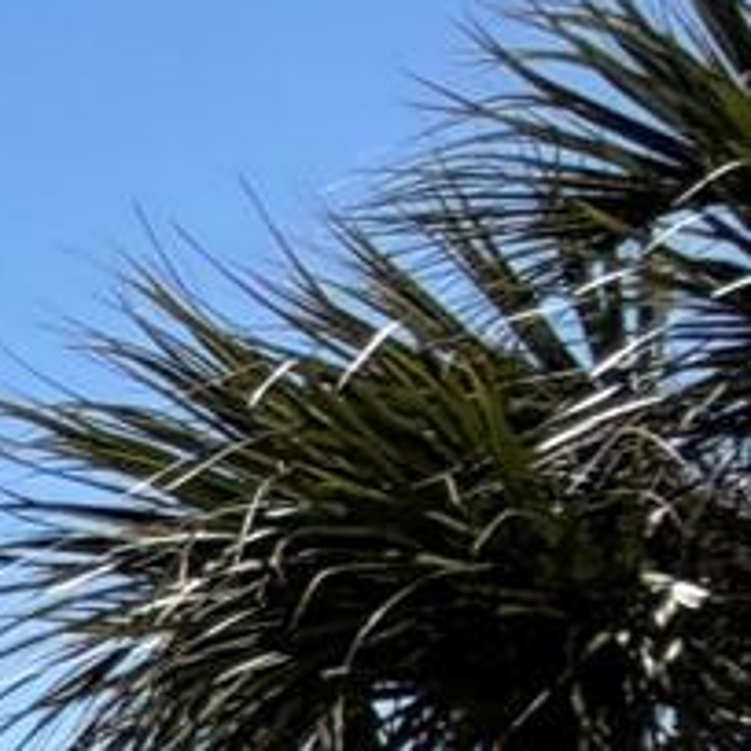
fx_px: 2381
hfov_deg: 8.6
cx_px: -2146
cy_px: 1167
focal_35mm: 97
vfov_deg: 16.2
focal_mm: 2.22
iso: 20
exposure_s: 1/876
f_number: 2.2
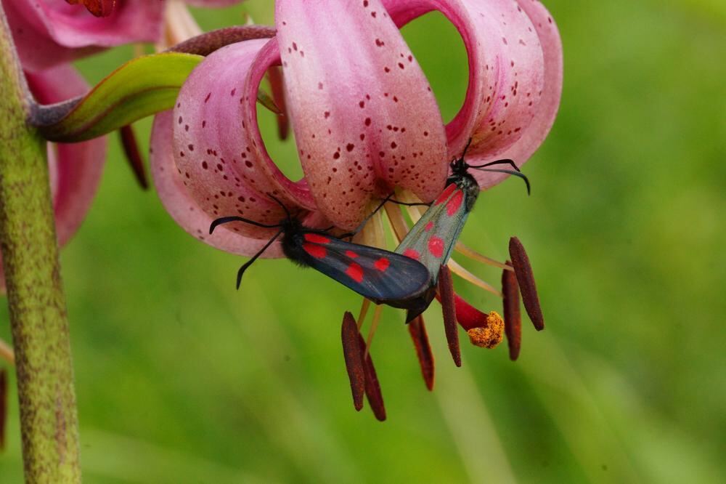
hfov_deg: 13.0
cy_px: 242
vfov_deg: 8.7
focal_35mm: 158
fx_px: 3175
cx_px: 363
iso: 800
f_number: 13
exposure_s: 1/200
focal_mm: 105
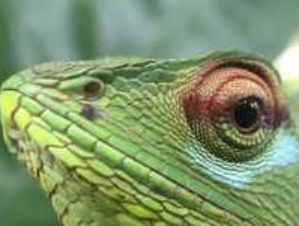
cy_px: 160
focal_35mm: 51
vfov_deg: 28.4
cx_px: 134
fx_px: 441
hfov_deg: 37.4
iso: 125
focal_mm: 4.15
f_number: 2.2
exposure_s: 1/33
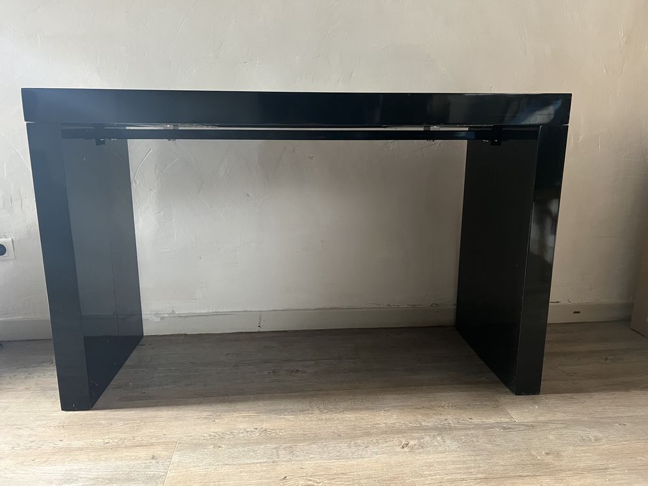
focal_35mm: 26
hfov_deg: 67.3
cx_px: 324
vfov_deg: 53.1
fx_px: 487
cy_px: 243
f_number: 1.5
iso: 250
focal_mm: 5.7
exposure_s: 1/60
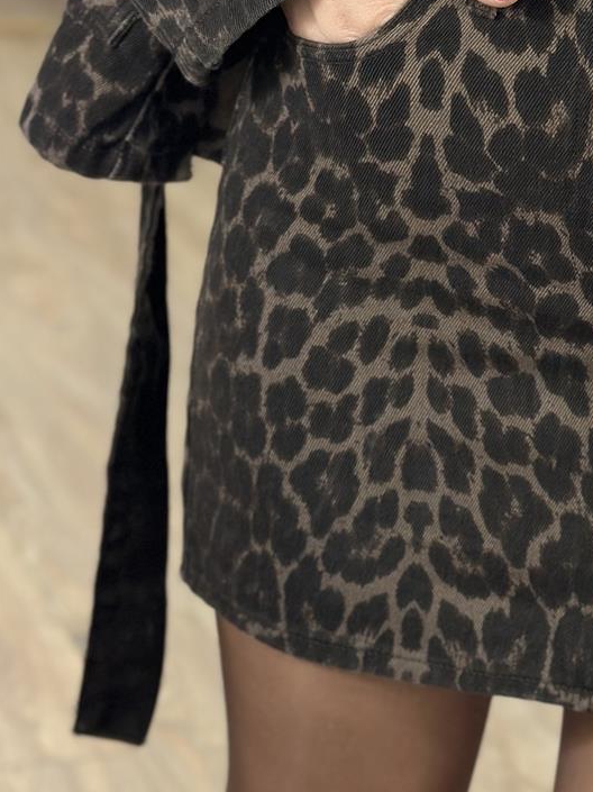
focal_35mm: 109
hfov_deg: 13.4
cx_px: 600
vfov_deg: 18.1
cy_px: 379
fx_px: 2492
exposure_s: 1/141
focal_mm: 6.86
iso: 80
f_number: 1.78
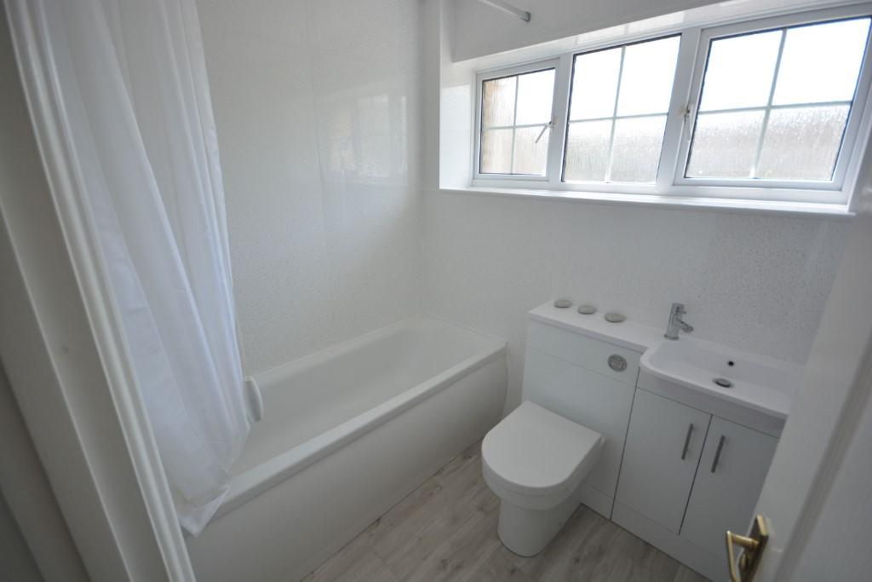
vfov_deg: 77.3
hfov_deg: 100.4
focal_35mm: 15
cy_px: 291
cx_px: 436
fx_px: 363
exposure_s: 1/200
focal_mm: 10
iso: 400
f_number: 4.5
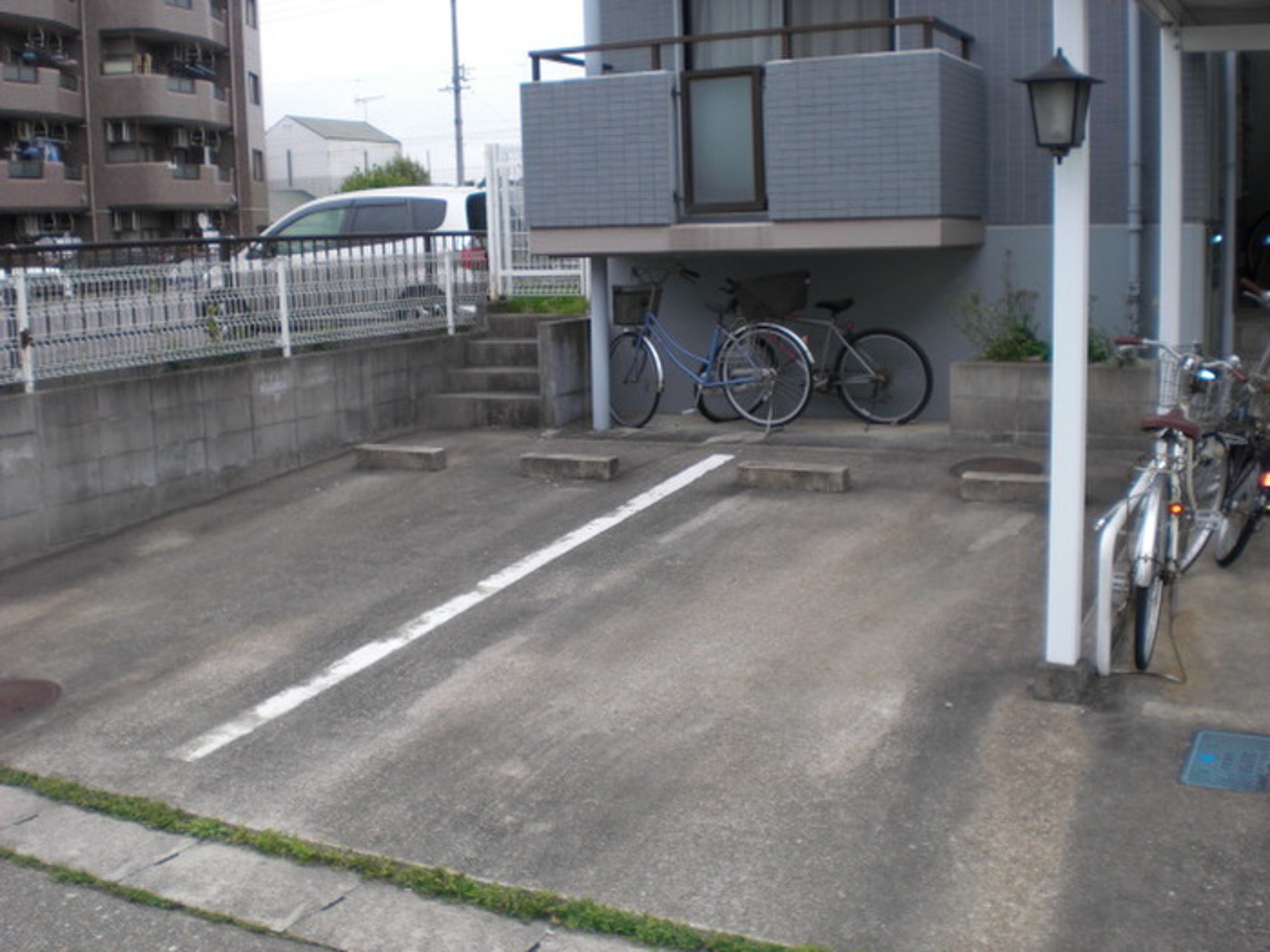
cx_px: 635
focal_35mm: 38
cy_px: 476
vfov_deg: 37.7
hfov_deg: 49.0
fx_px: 1394
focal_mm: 6.3
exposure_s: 1/250
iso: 64
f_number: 3.1
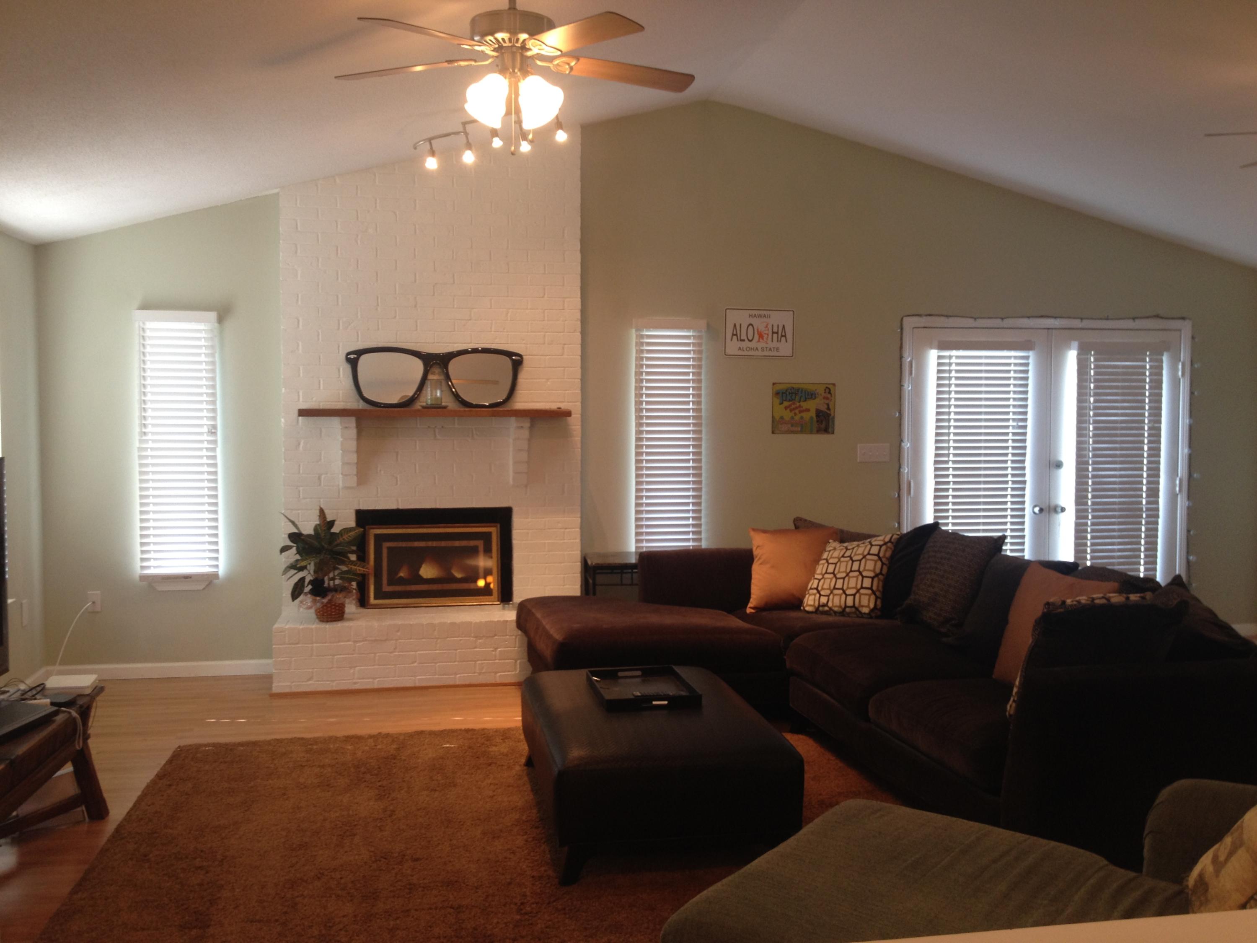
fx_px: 1271
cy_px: 472
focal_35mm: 35
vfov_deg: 40.7
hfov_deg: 52.6
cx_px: 628
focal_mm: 4.28
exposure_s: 1/20
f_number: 2.4
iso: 64
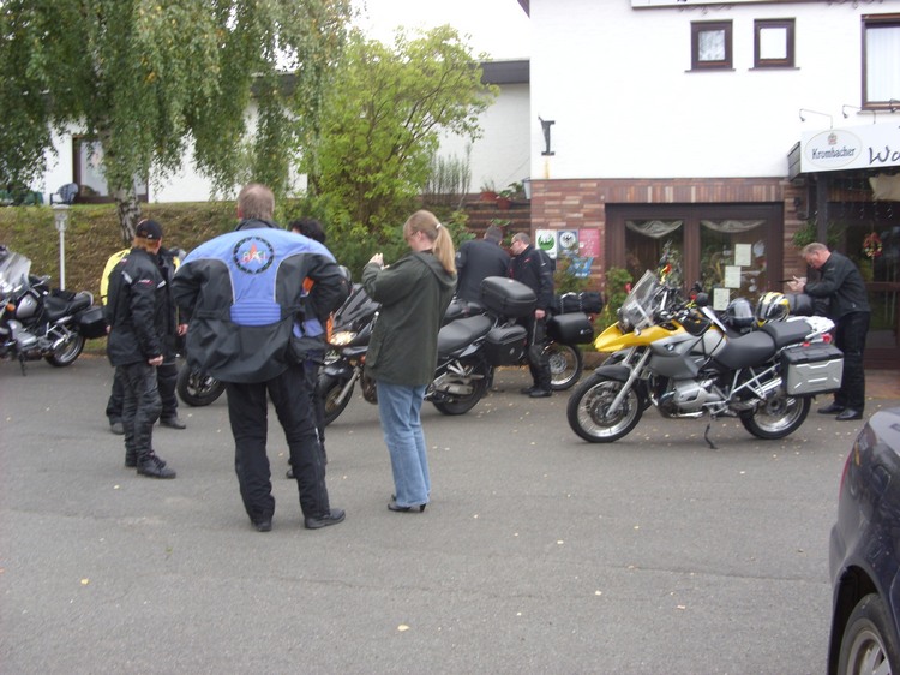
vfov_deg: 37.7
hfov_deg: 49.0
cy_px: 338
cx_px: 450
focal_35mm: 38
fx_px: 988
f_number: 2.8
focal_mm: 6.3
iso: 50
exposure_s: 1/31
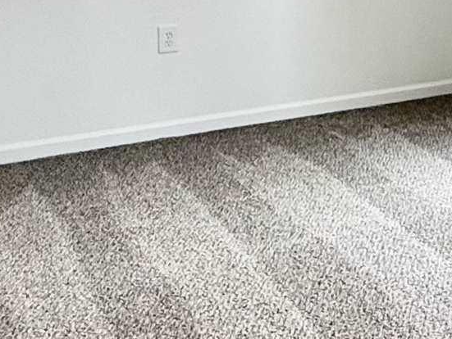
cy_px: -87
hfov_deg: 21.2
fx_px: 1019
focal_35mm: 78
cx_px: 674
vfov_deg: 17.8
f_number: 2.2
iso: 100
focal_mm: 2.22
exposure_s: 1/120
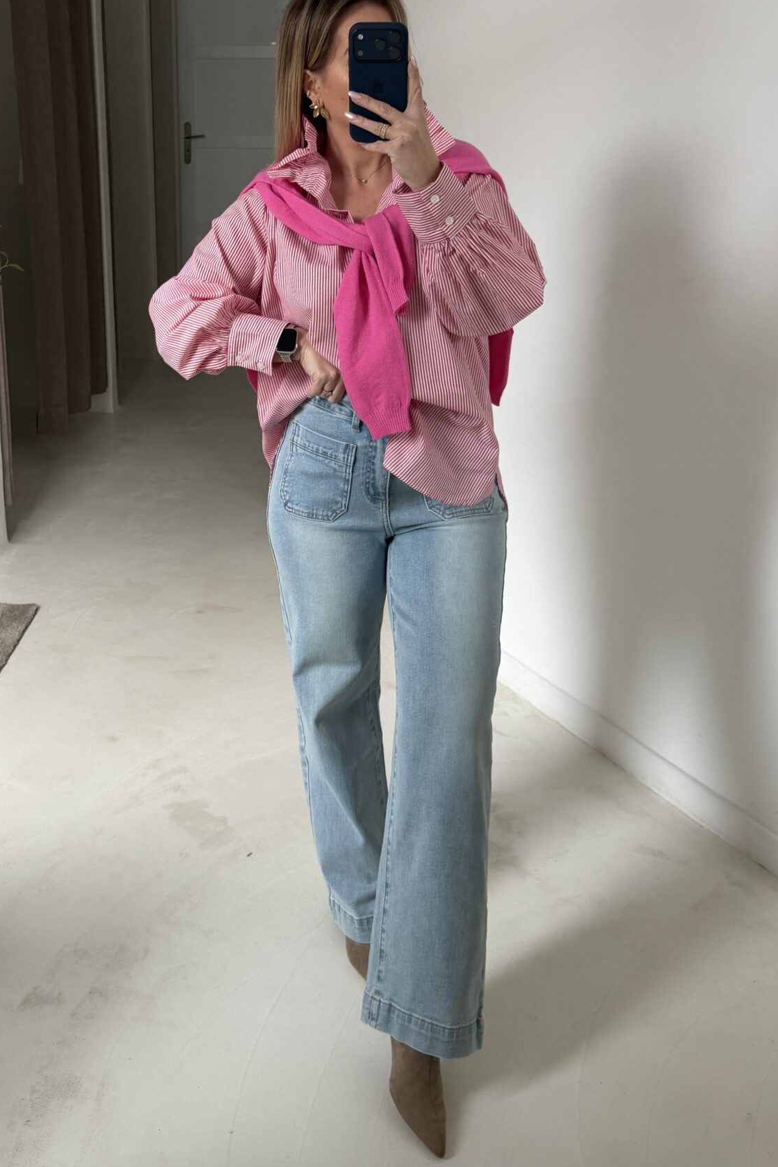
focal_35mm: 38
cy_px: 391
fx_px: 1232
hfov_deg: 34.7
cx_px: 257
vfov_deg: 49.8
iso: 200
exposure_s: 1/57
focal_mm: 6.76
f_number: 1.78
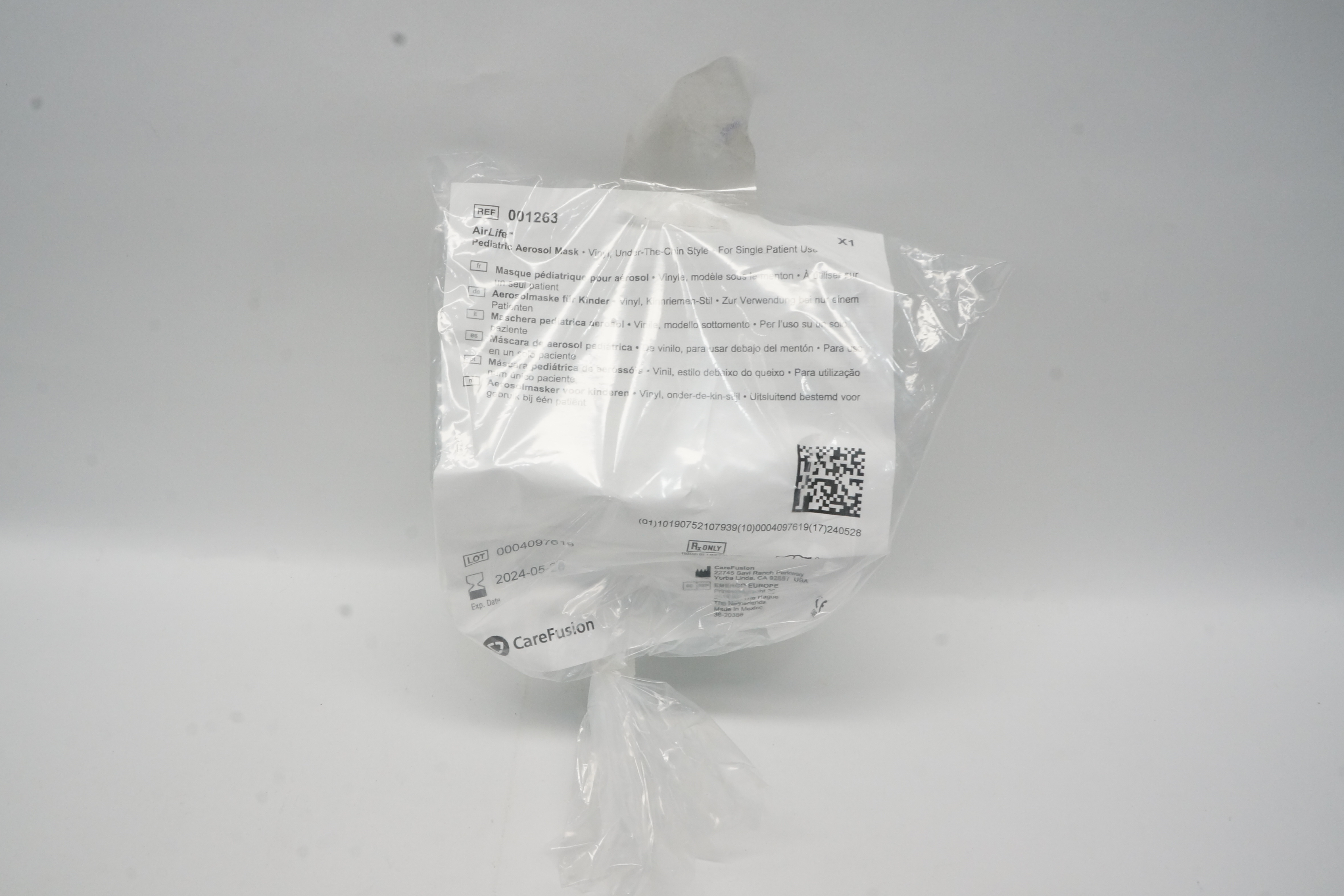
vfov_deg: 46.4
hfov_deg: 65.5
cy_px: 435
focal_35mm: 28
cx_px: 655
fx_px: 1045
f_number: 16
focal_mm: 18
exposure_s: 1/20
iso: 800
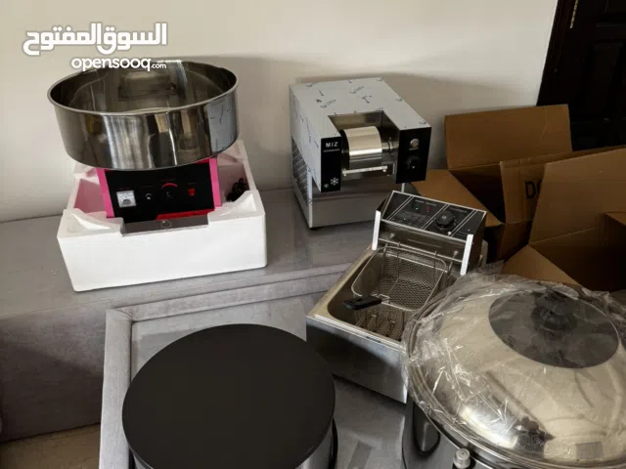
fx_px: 434
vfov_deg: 56.8
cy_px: 234
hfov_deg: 71.6
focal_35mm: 24
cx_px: 313
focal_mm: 6.76
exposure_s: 1/78
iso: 200
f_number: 1.78
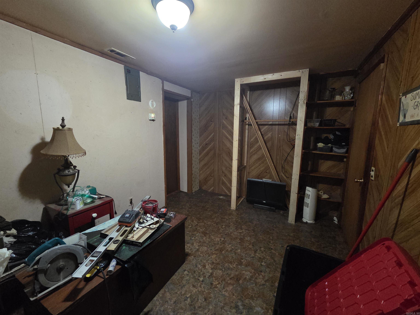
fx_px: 158
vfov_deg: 89.9
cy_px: 158
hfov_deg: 106.2
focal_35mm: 13
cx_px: 210
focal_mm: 2.2
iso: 1600
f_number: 2.2
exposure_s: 1/24
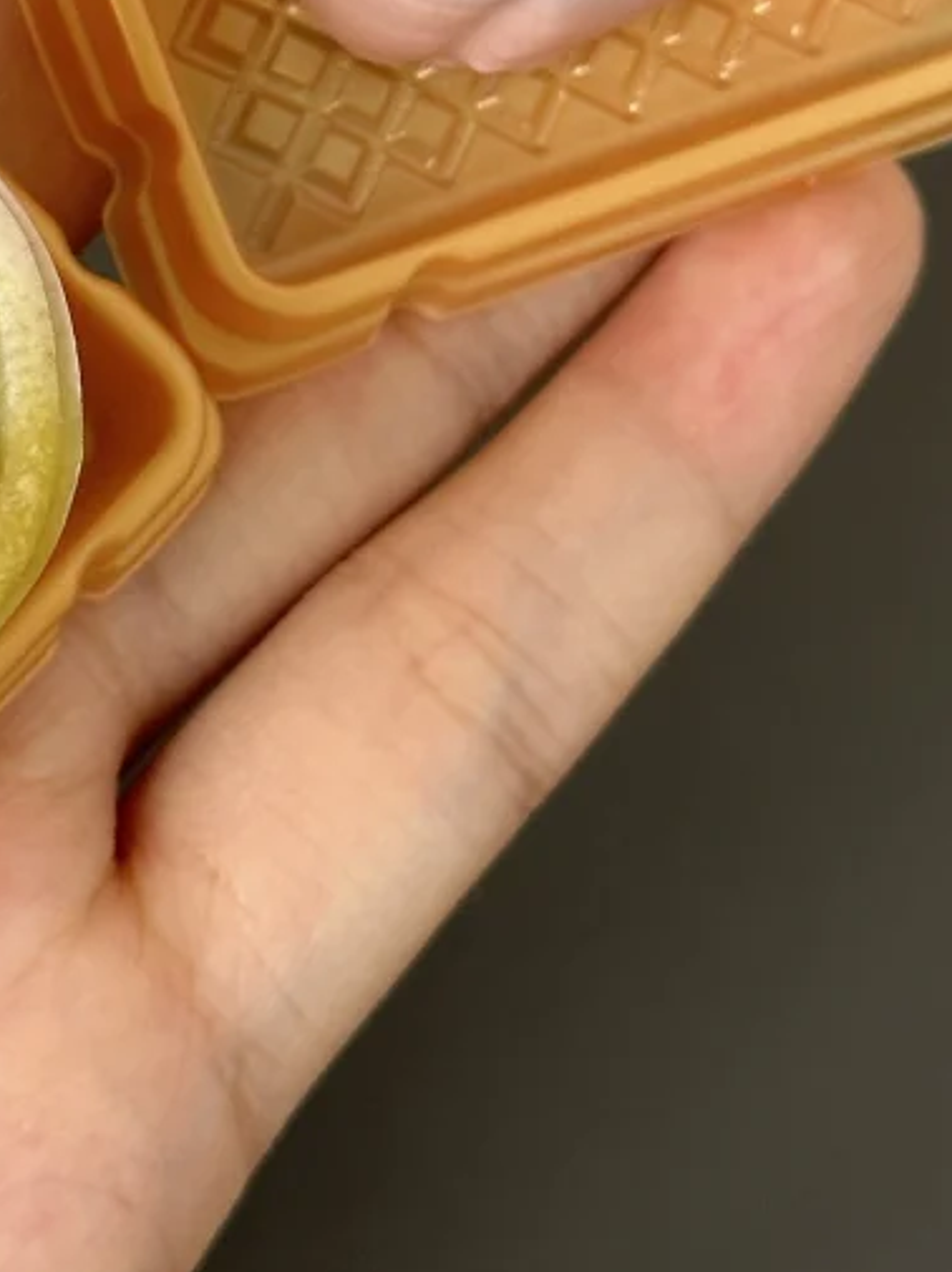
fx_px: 5030
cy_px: 0
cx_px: -25
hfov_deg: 10.7
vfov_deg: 14.2
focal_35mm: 137
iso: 80
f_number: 1.78
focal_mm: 6.86
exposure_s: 1/83
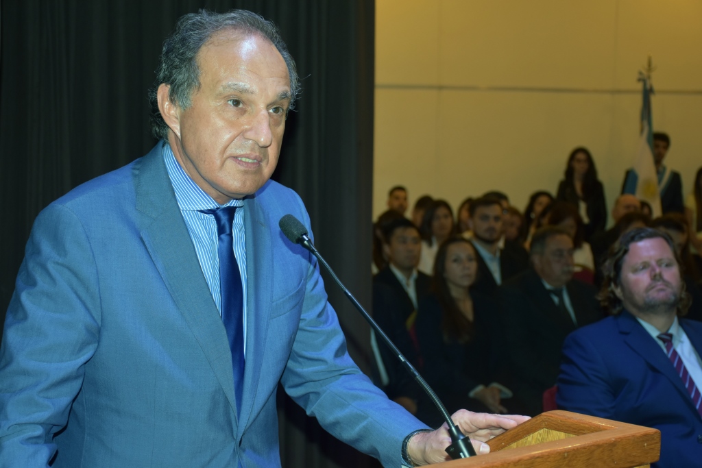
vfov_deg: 21.6
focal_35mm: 63
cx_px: 351
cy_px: 234
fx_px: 1229
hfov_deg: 31.9
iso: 400
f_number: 4.5
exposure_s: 1/60
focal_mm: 42
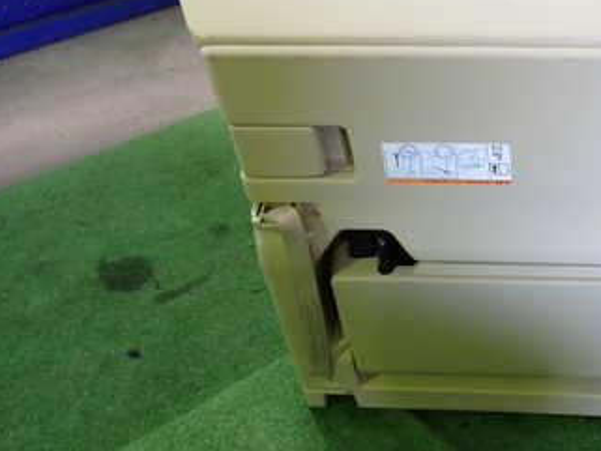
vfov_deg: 25.7
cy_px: 97
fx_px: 973
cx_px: 526
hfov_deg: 32.8
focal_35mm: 56
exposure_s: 1/30
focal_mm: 5.4
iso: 200
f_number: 2.3
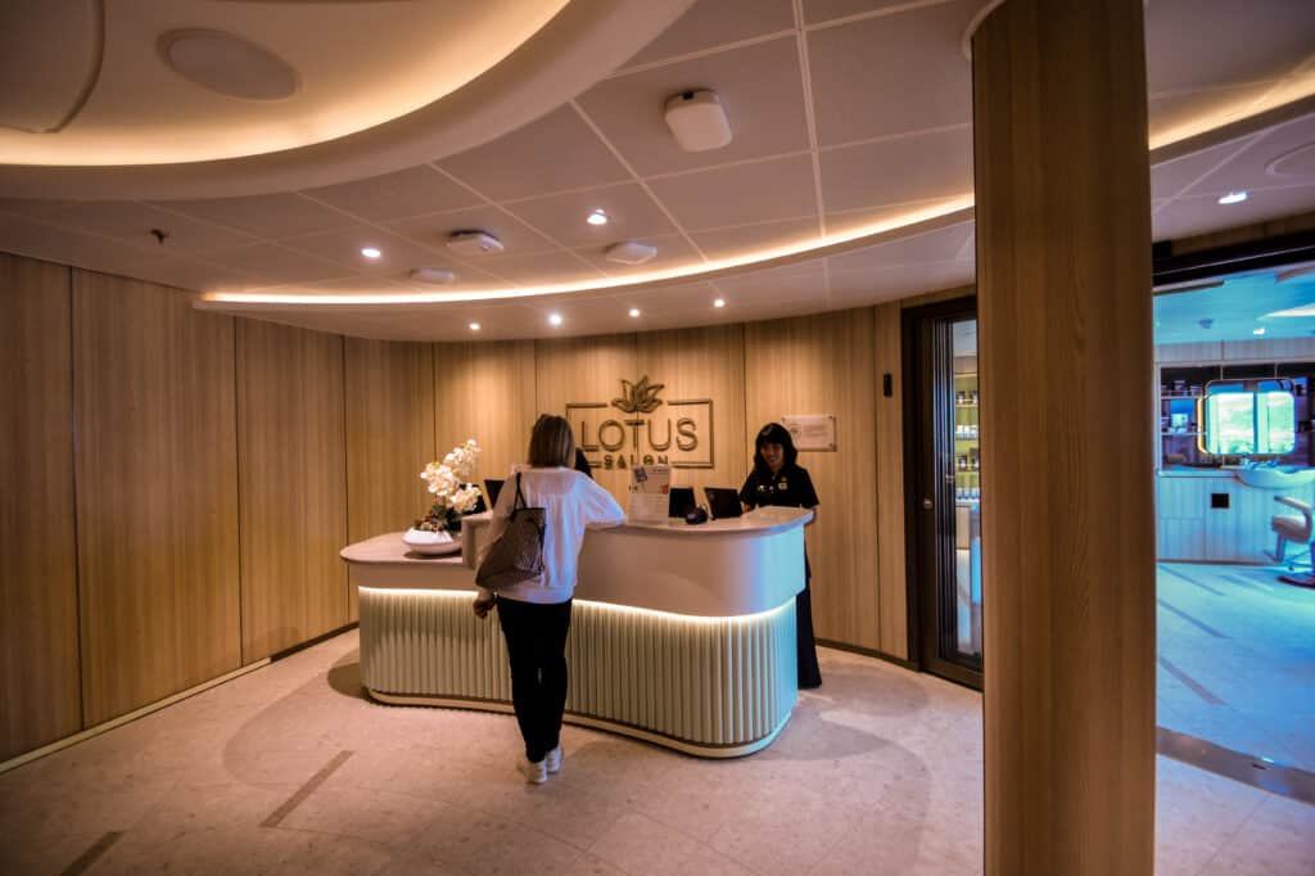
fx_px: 548
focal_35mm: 15
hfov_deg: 100.4
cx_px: 658
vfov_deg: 77.3
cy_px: 438
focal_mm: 10
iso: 250
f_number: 3.5
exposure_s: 1/60
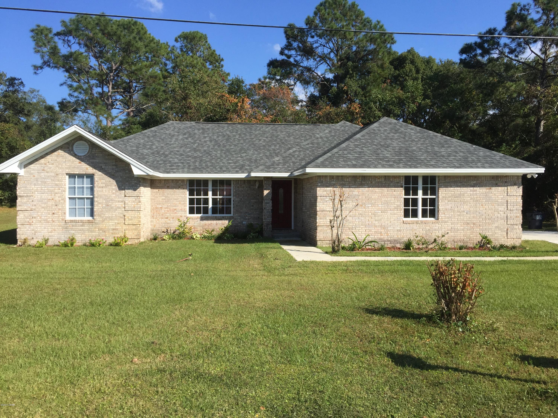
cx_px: 279
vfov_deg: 48.2
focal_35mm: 29
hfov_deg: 61.7
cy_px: 209
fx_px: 467
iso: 32
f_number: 2.2
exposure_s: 1/2083
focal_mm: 4.15
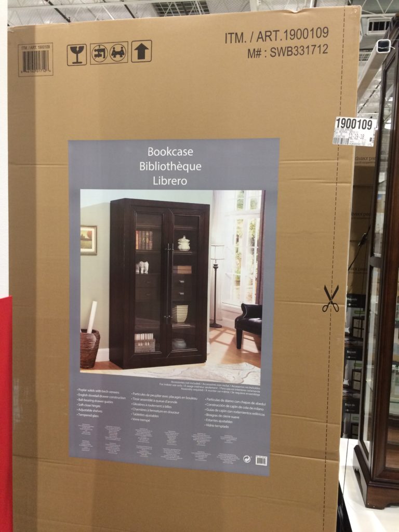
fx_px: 446
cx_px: 200
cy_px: 266
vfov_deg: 61.7
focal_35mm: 29
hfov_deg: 48.2
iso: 125
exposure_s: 1/30
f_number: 2.2
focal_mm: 4.15
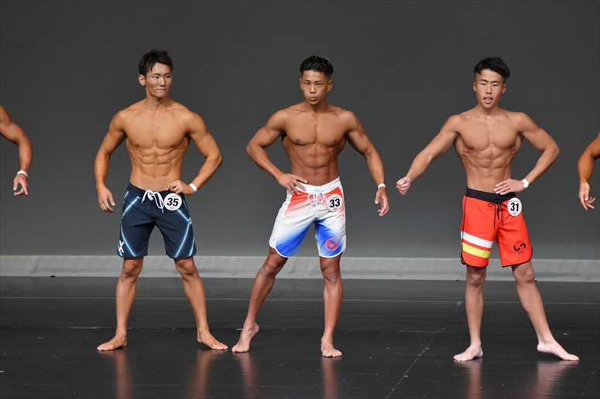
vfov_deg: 4.4
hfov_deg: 6.5
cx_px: 300
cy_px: 200
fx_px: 5248
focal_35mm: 315
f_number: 5.6
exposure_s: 1/400
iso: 4000
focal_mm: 210
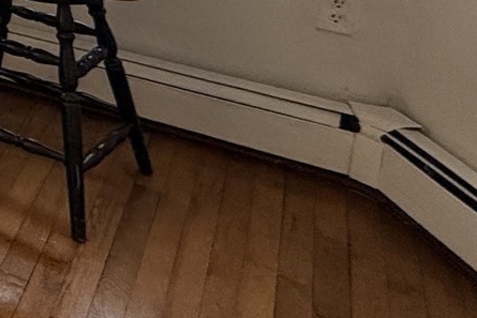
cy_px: -194
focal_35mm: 67
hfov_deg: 19.9
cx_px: -424
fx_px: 888
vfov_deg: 17.7
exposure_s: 1/60
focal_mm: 2.22
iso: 250
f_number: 2.2
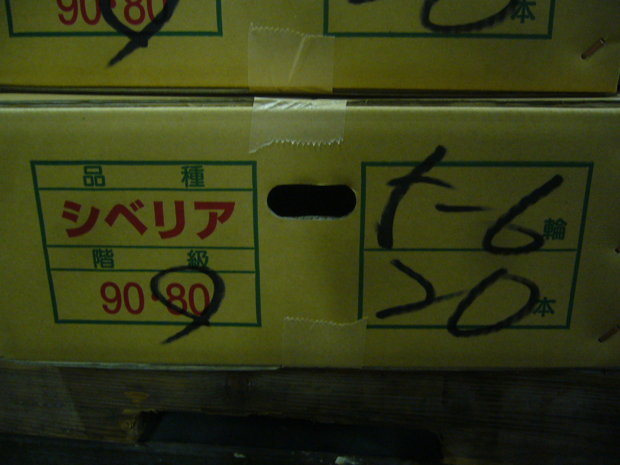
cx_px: 304
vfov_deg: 39.7
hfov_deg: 51.4
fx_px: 645
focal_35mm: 36
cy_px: 229
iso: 200
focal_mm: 5.8
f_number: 2.8
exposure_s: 1/8
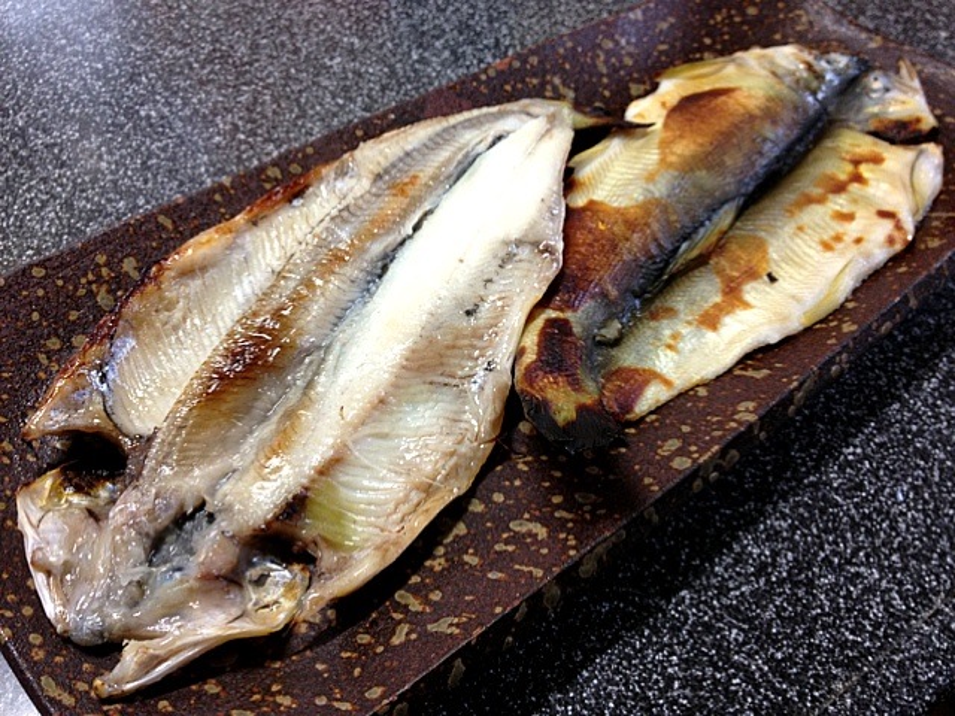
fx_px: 966
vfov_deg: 40.7
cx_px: 478
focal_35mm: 35
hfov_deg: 52.6
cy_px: 358
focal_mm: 4.28
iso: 100
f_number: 2.4
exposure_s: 1/20
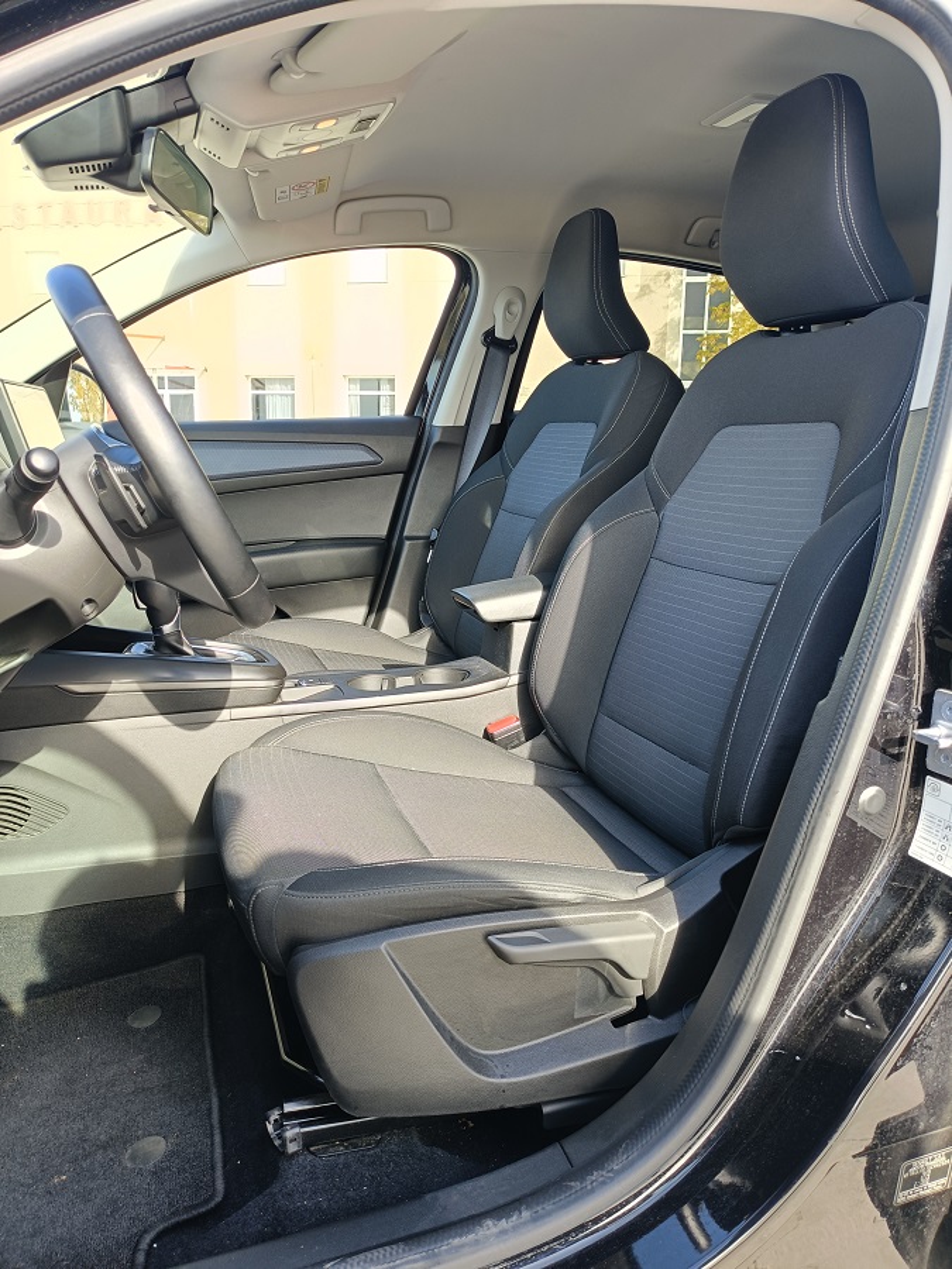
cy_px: 634
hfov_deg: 54.9
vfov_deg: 69.4
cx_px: 476
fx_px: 917
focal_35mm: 25
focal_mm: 4.7
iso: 160
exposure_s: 1/120
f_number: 1.7
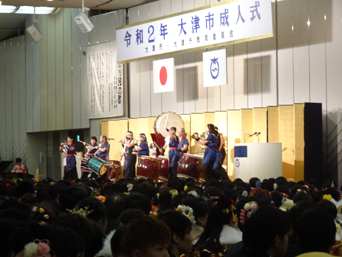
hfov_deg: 13.2
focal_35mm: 150
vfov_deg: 9.9
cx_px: 171
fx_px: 1482
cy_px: 128
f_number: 5.6
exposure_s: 1/60
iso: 800
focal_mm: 23.91
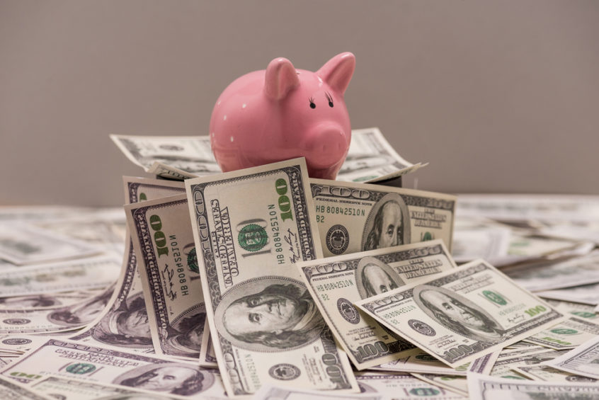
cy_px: 200
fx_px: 1748
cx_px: 300
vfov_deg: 13.1
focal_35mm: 105
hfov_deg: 19.4
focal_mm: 105
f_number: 8
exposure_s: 1/125
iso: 320
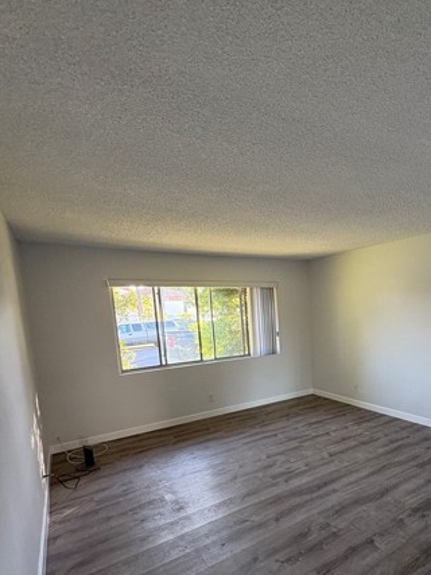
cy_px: 360
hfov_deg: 60.3
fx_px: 349
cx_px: 318
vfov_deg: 77.6
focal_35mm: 21
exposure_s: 1/61
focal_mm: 2.22
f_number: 2.2
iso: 250
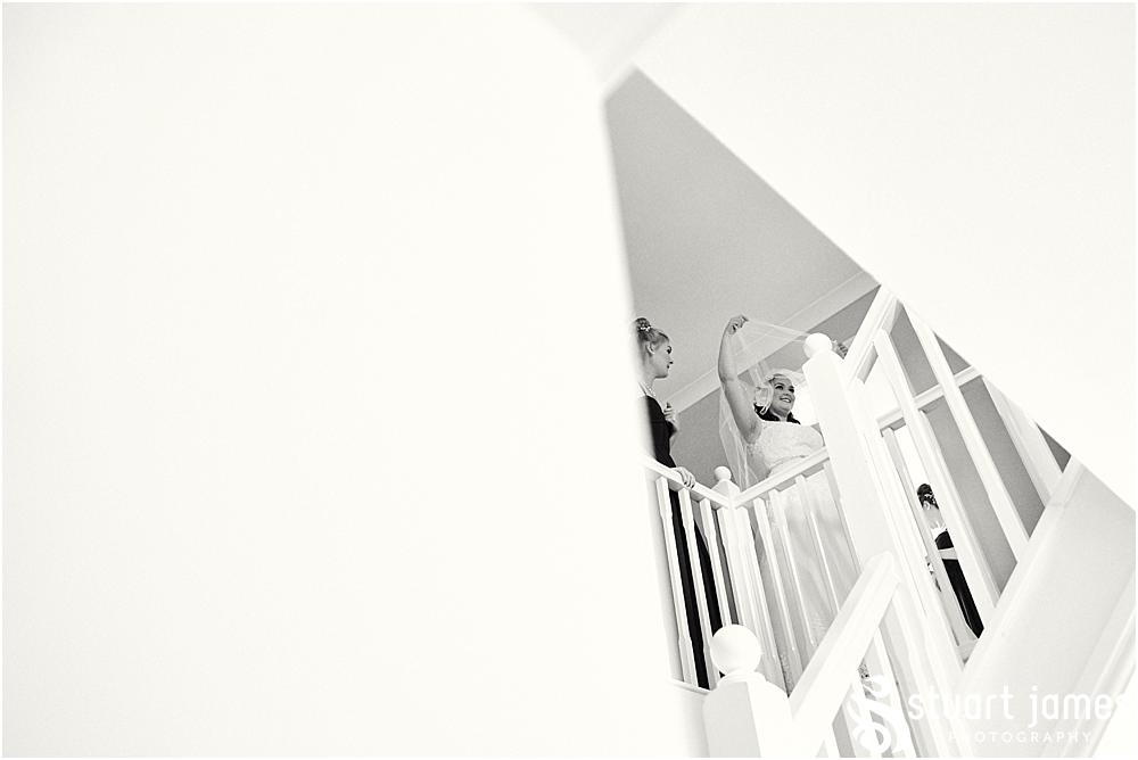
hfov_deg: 73.7
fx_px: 759
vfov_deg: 53.2
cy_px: 380
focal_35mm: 24
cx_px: 569
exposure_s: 1/160
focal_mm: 16
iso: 6400
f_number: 2.8
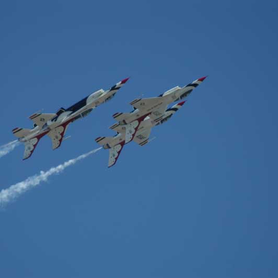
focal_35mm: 577
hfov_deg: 3.0
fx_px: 5243
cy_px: 139
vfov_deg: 3.0
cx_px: 100
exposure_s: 1/1000
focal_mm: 300
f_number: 5.6
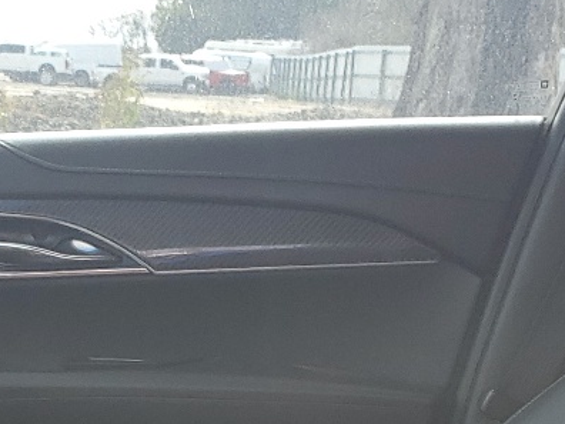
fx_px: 1714
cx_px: 146
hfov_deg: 18.6
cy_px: 747
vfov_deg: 12.9
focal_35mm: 105
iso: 50
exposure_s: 1/345
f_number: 1.5
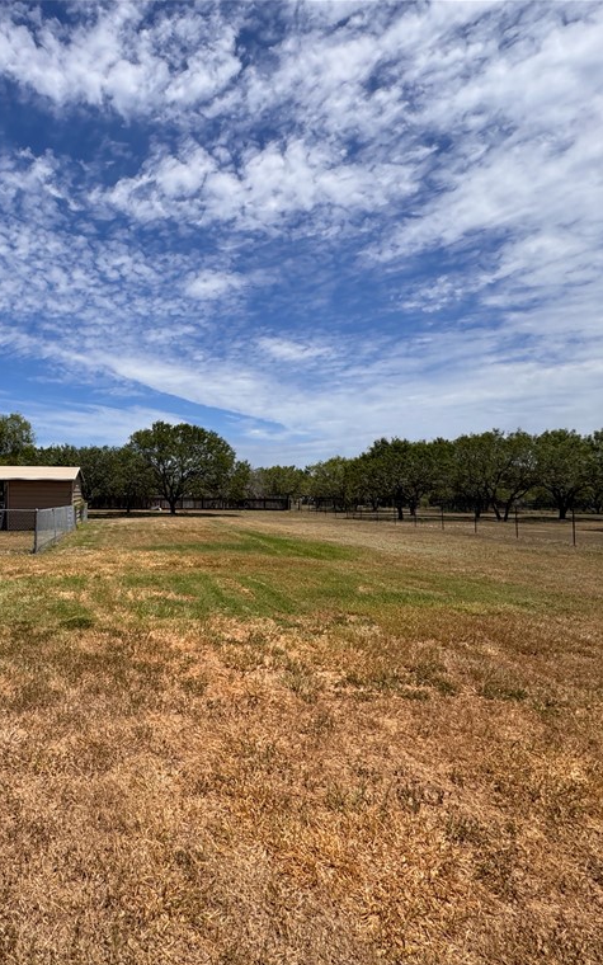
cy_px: 486
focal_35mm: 20
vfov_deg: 85.1
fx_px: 526
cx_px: 118
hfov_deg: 55.3
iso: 50
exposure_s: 1/2985
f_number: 2.2
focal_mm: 2.22
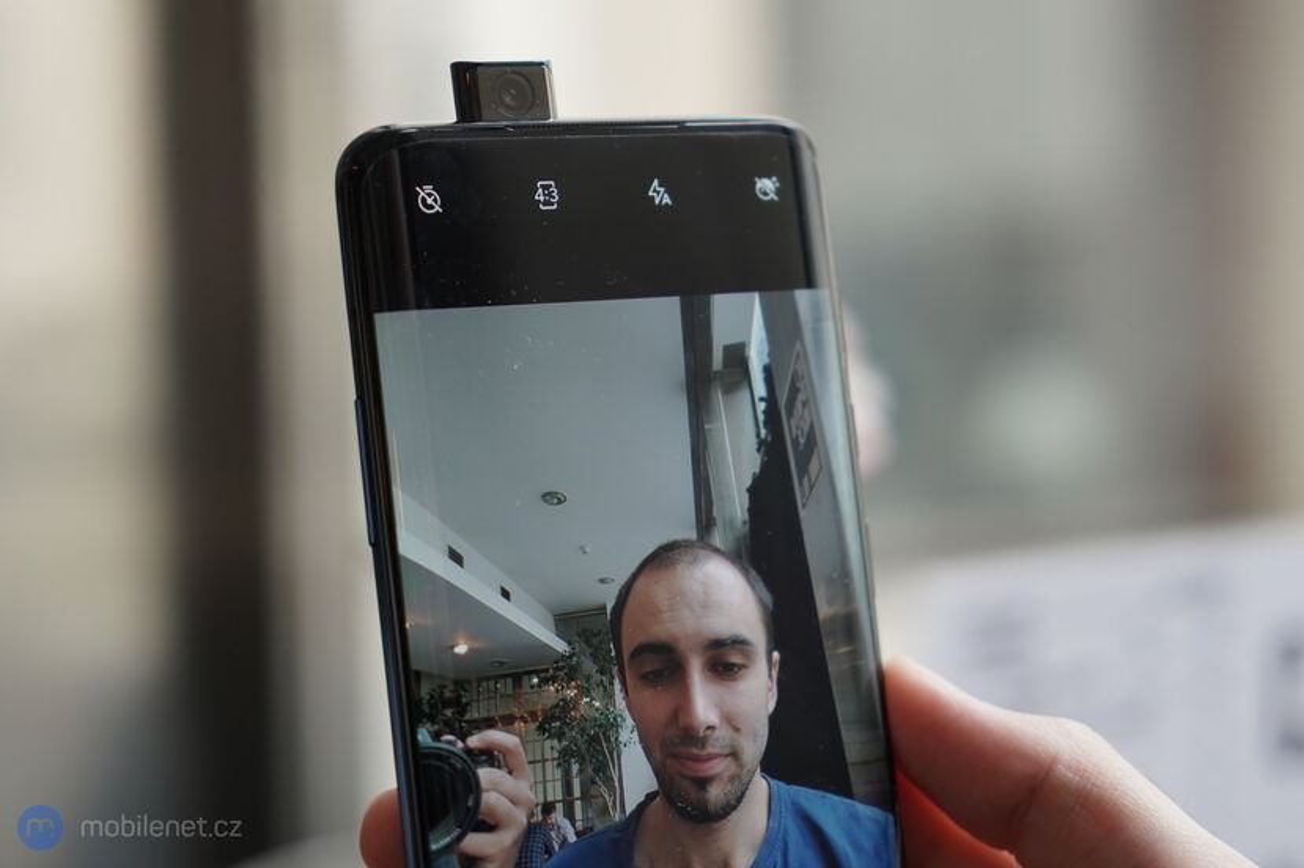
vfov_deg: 19.4
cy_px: 434
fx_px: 2534
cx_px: 652
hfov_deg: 28.9
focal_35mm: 70
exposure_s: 1/200
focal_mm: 70
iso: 1000
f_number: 4
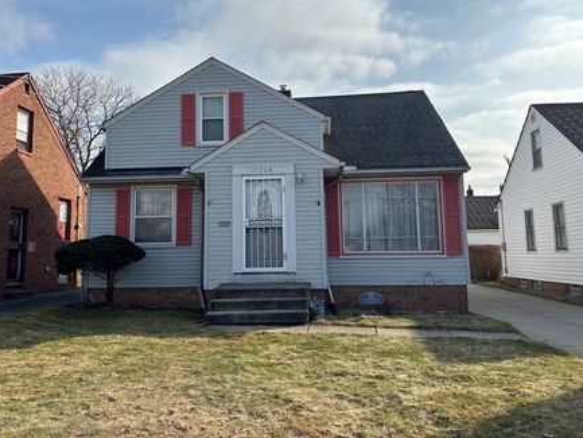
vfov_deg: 46.7
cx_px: 267
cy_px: 187
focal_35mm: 30
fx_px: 505
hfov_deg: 59.9
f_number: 1.6
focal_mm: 5.96
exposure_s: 1/3788
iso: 50
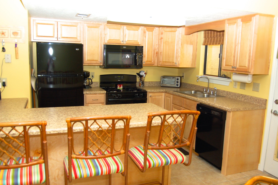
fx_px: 231
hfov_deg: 62.0
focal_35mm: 30
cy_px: 92
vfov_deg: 43.5
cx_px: 139
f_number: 4
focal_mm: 20
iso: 200
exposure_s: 1/60
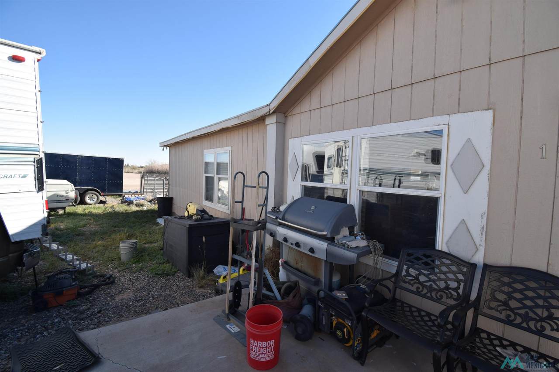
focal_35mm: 15
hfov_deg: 100.4
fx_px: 233
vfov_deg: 77.3
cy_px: 186
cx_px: 280
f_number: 8
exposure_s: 1/250
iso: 200
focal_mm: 10
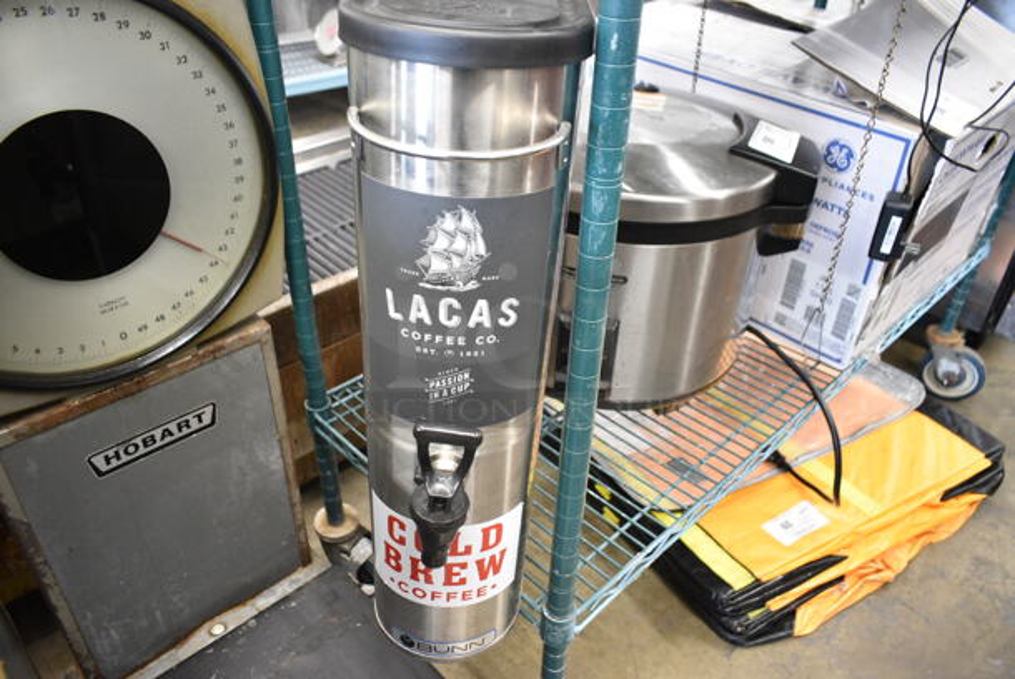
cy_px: 340
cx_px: 508
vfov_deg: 48.0
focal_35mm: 27
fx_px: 762
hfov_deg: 67.3
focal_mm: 18
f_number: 3.5
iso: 1250
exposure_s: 1/30
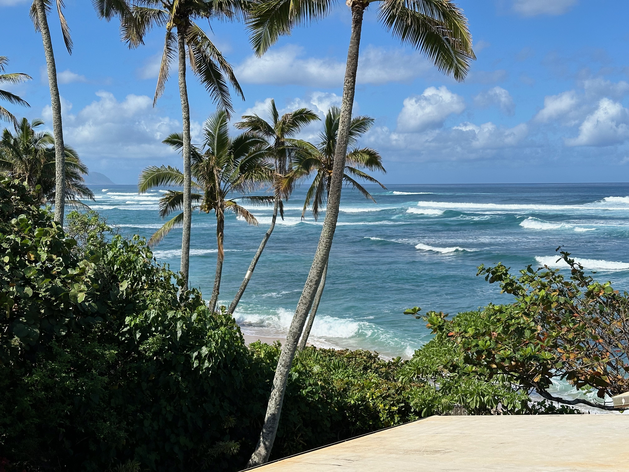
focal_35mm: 48
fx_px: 872
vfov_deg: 30.3
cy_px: 236
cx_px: 314
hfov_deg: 39.7
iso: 64
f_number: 1.78
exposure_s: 1/5263
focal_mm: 6.86
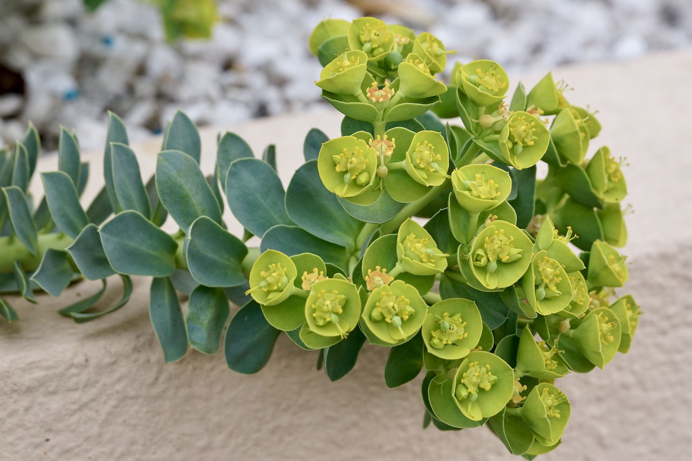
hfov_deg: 6.9
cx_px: 346
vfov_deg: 4.6
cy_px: 230
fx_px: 5766
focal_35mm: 300
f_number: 29
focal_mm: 300
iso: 800
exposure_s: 1/80
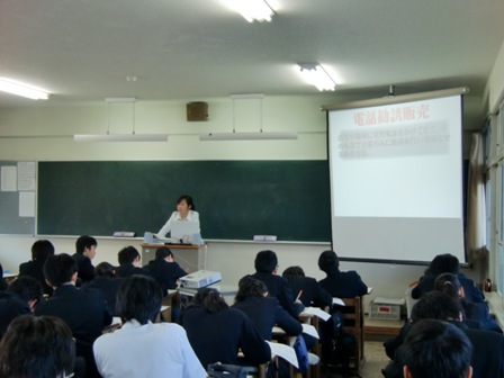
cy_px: 189
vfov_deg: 30.9
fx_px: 684
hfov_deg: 40.4
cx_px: 252
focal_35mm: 47
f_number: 4
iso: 160
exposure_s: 1/60
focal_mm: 8.4
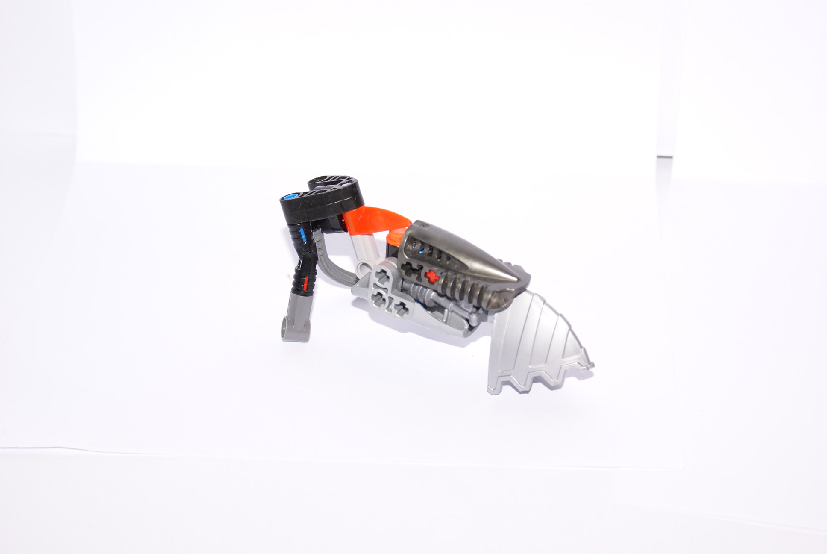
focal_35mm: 68
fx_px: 1552
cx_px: 414
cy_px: 277
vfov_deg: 20.2
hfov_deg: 29.8
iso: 160
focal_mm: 45
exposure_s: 1/125
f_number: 5.6
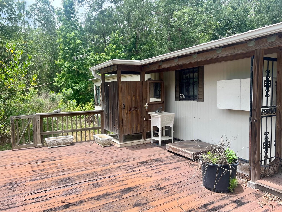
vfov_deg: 53.1
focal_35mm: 26
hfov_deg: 67.3
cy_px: 106
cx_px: 141
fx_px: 212
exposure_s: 1/1147
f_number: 1.5
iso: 50
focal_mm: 5.7
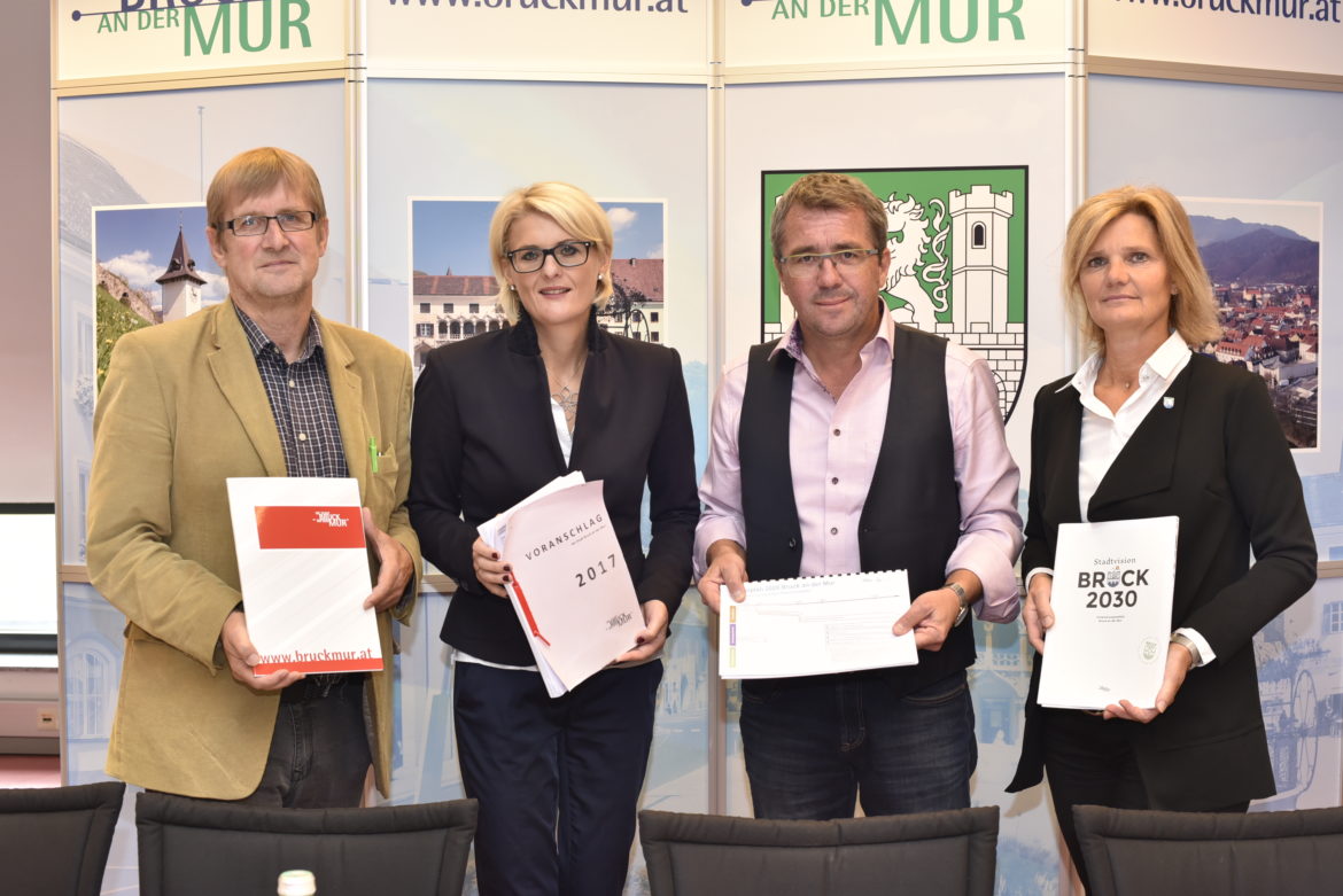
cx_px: 672
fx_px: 1866
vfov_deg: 27.0
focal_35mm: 50
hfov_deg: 39.6
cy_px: 448
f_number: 6.3
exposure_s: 1/125
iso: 1250
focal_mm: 50
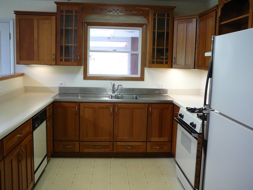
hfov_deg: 52.6
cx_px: 126
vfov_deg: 40.7
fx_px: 256
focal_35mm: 35
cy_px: 95
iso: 200
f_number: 2.8
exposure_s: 1/25
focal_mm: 5.2
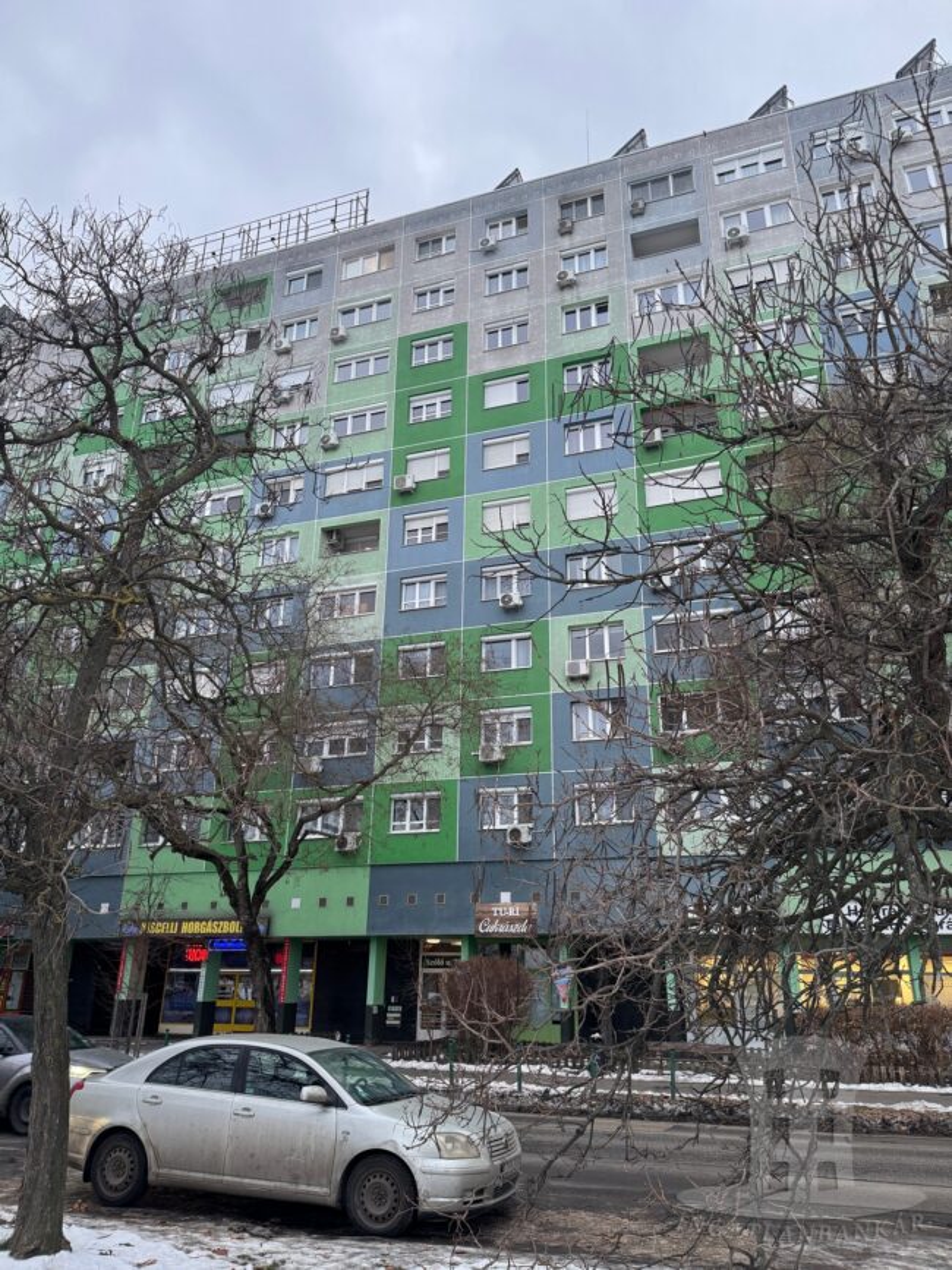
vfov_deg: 71.6
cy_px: 635
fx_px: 880
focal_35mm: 24
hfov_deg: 56.8
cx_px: 476
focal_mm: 6.76
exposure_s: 1/121
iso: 160
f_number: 1.78
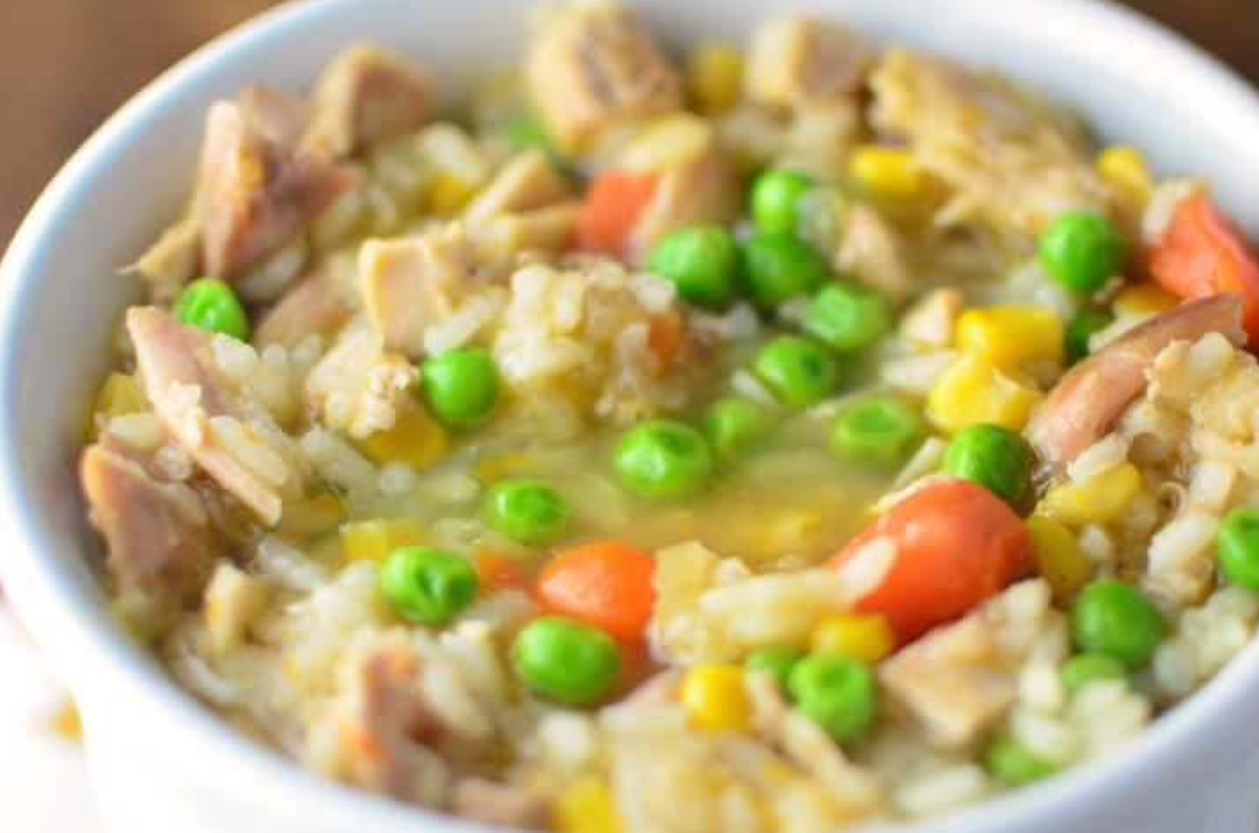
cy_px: 509
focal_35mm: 76
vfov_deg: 17.9
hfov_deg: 26.8
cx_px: 679
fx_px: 2642
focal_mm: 35
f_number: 1.8
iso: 1600
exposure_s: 1/4000
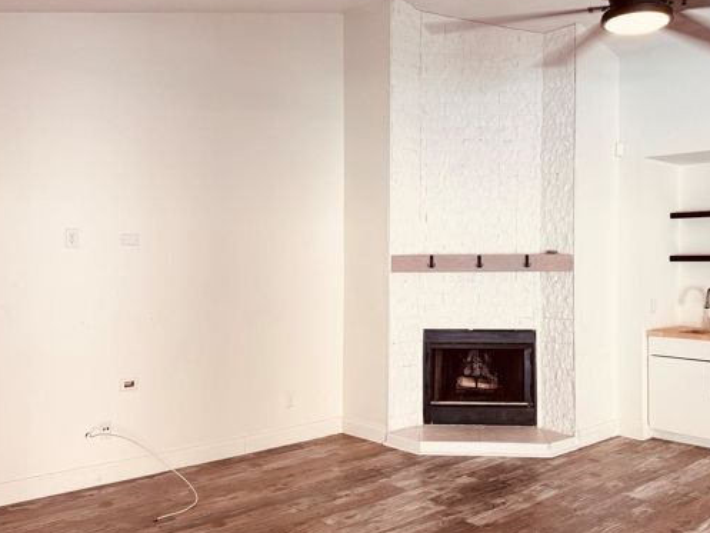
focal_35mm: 34
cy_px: 264
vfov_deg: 41.8
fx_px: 698
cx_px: 416
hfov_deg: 53.7
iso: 125
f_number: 1.78
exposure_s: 1/60
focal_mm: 6.76
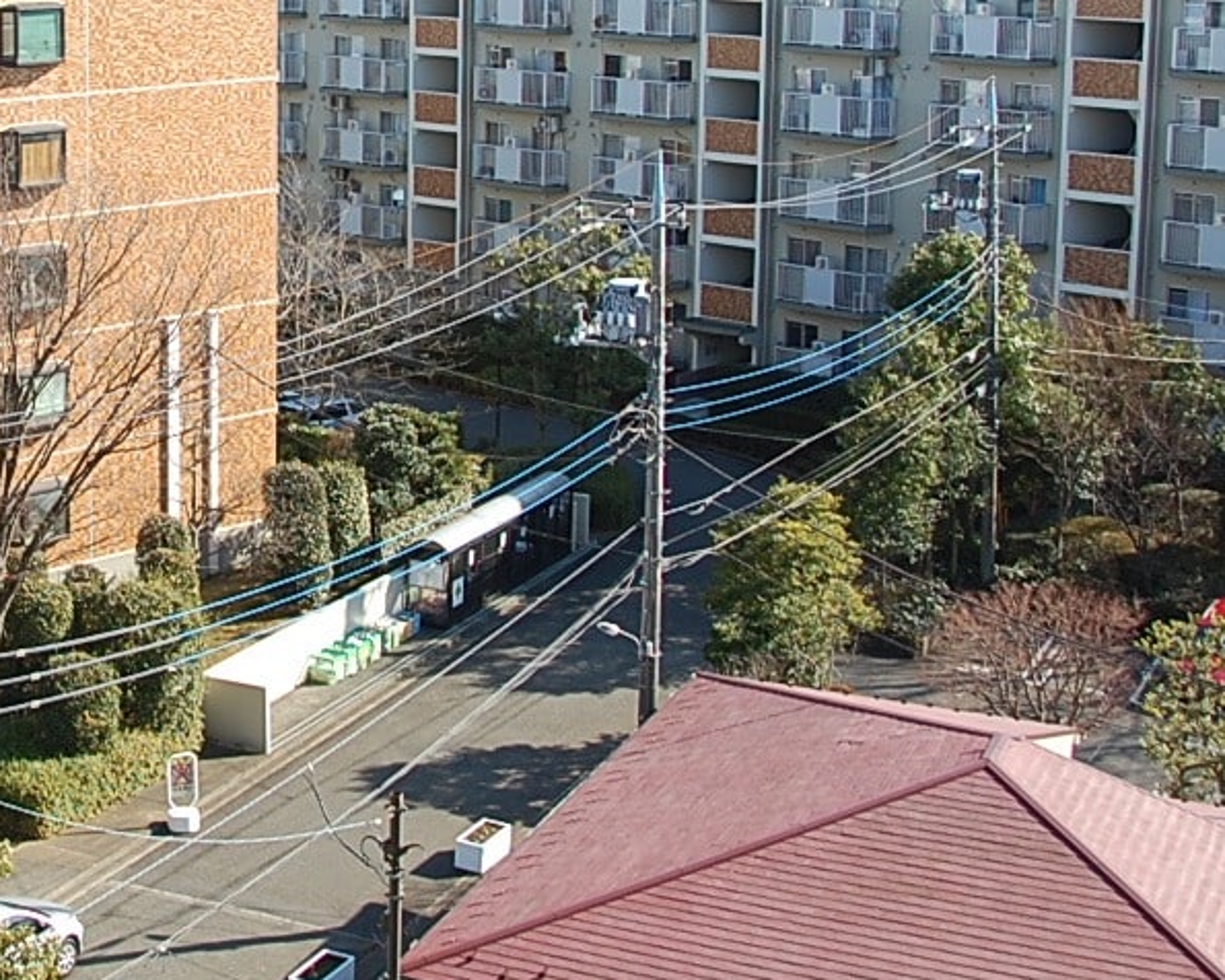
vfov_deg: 23.6
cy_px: 239
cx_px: 25
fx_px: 2320
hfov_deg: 28.0
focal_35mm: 64
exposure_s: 1/200
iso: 200
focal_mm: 18
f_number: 8
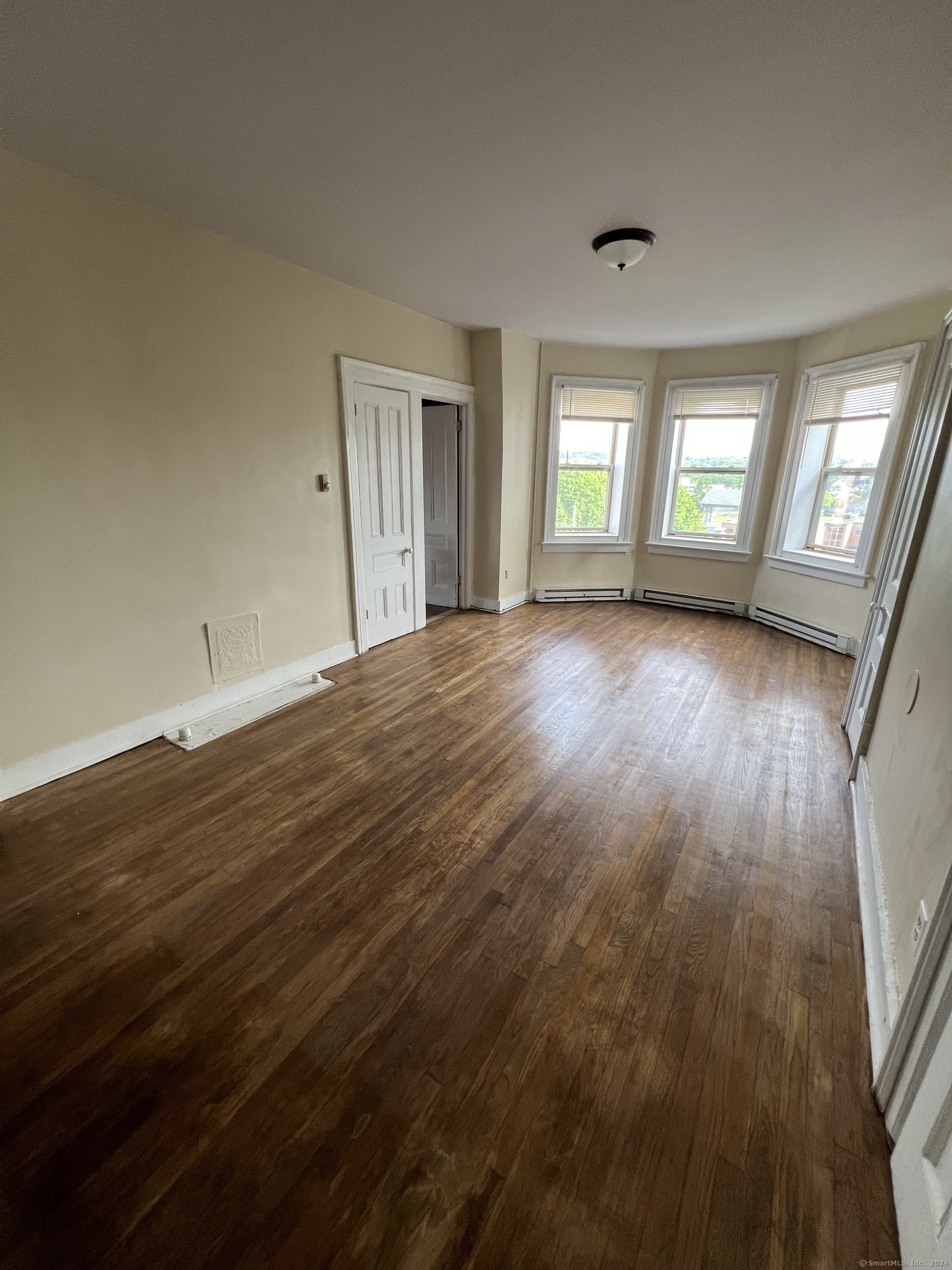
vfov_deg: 106.2
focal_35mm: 13
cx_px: 476
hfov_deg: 89.9
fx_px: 477
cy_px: 635
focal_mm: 1.57
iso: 160
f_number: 1.8
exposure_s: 1/99
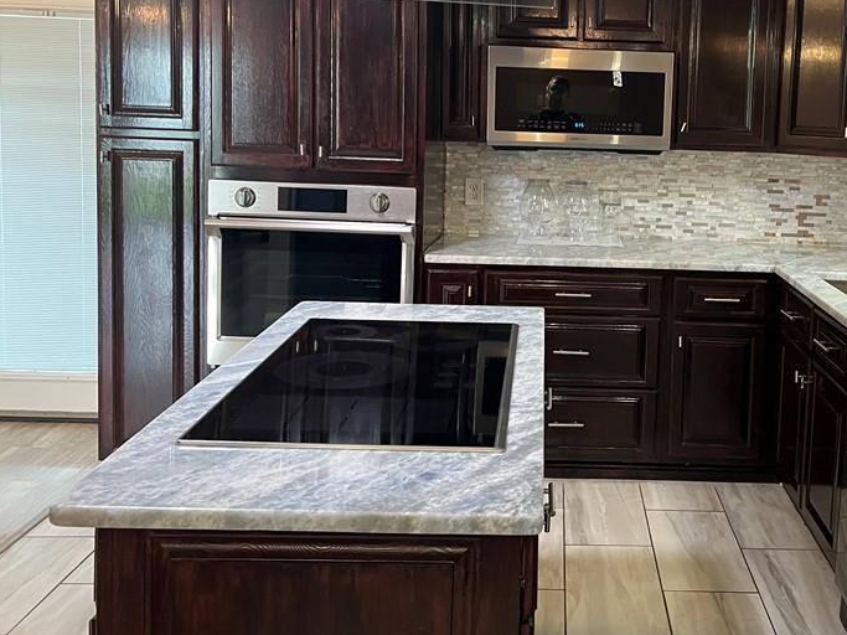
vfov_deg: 36.2
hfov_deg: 46.8
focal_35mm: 39
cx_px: 588
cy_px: 185
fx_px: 954
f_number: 1.5
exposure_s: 1/60
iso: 320
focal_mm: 5.7
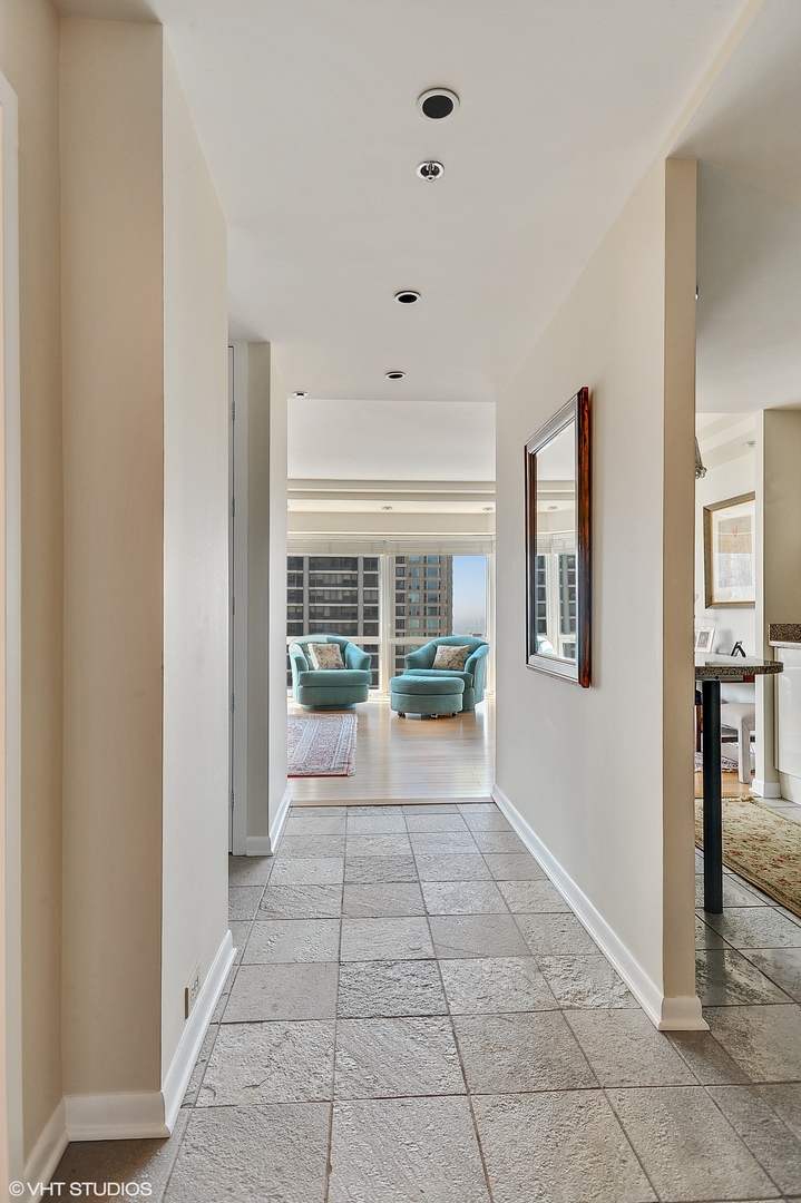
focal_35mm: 20
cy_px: 602
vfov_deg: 84.0
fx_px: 668
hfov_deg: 61.9
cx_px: 400
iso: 500
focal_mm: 20
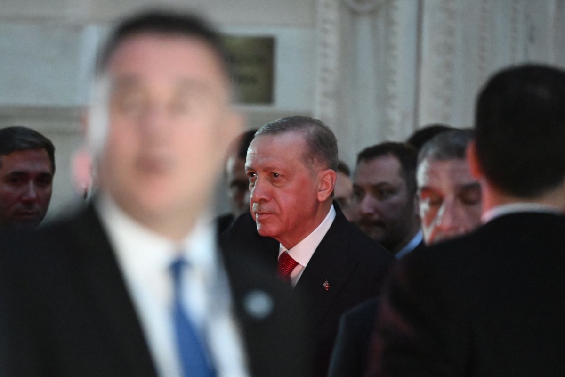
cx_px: 282
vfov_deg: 6.9
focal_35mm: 200
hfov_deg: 10.3
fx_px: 3139
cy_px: 188
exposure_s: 1/160
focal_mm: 200
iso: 10000
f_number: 2.8
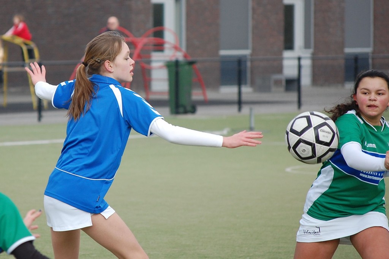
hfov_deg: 10.2
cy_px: 130
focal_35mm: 202
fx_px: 2186
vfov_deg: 6.8
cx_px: 194
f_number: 5
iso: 400
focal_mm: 135
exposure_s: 1/640
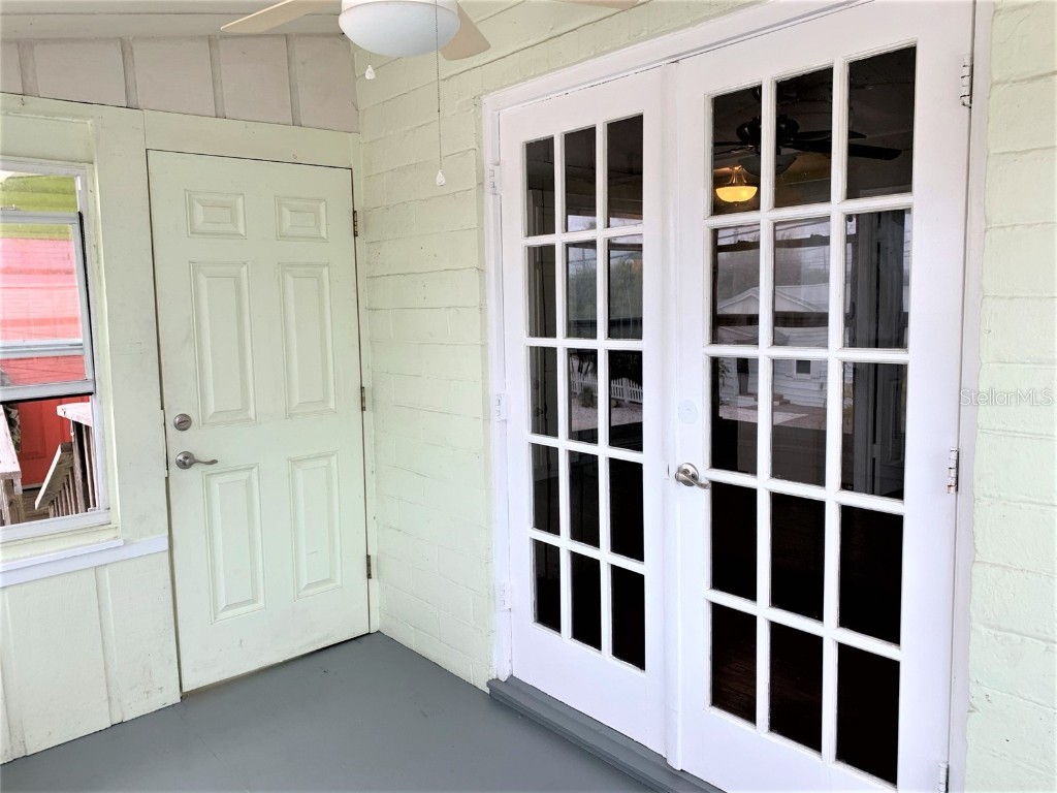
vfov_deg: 53.1
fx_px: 794
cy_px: 396
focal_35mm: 26
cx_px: 528
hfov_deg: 67.3
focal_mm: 4.25
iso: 25
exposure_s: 1/123
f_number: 1.8
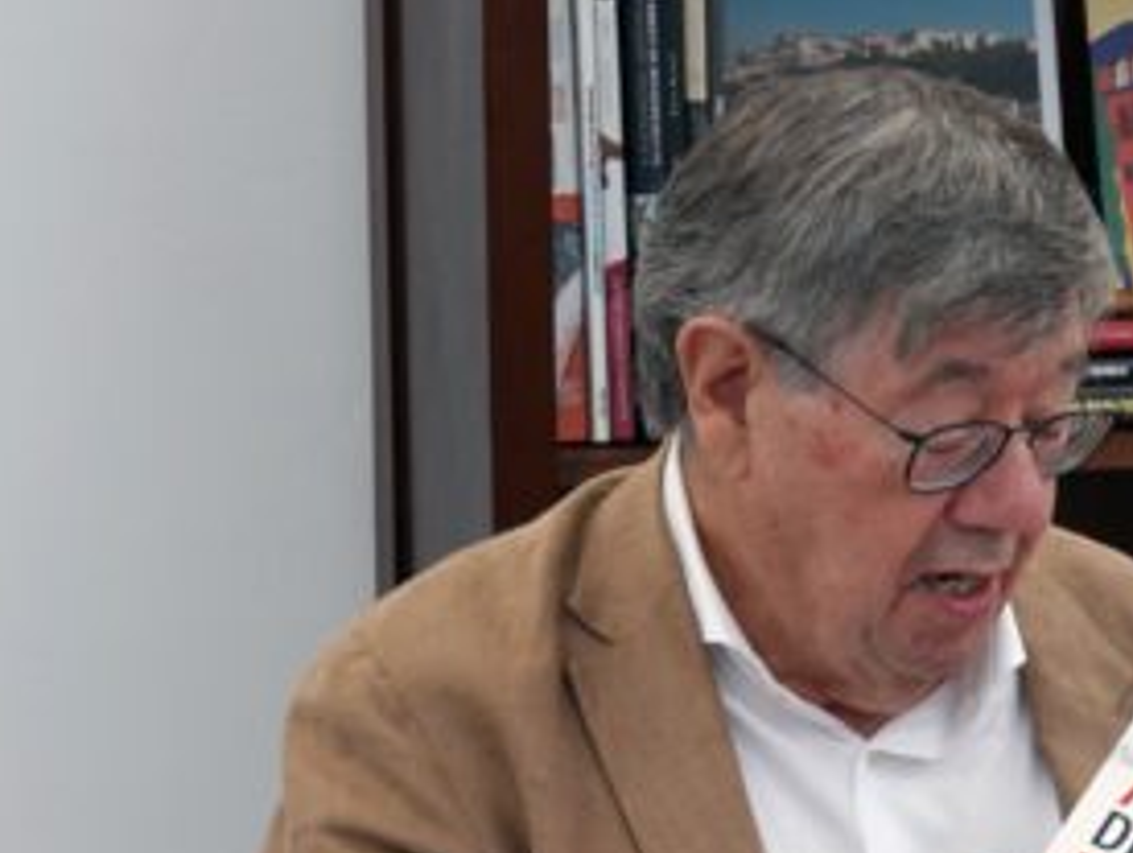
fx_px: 9144
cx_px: 1207
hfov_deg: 7.1
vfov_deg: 5.3
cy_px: 684
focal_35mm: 279
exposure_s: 1/40
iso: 800
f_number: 4
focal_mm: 40.73
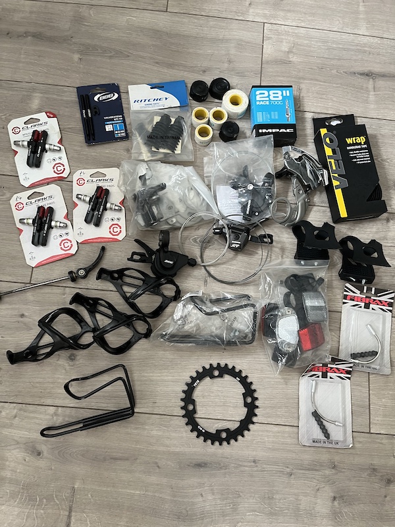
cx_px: 198
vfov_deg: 67.3
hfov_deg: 53.1
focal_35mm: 26
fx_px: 396
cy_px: 264
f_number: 1.6
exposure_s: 1/60
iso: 200
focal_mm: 5.1
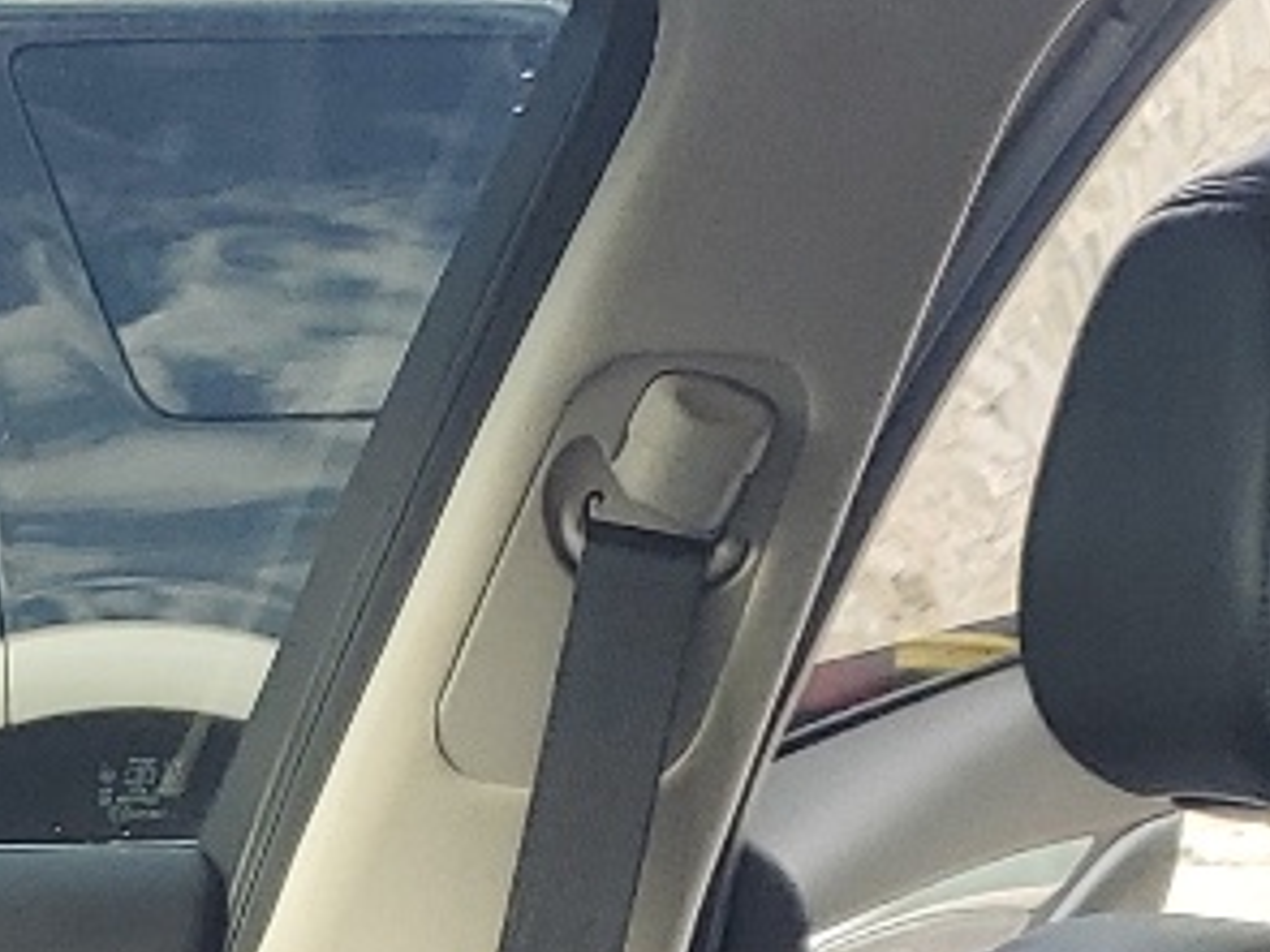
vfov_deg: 9.4
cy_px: 2287
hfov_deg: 13.3
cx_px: -581
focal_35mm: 141
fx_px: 5171
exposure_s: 1/156
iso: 50
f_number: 1.5
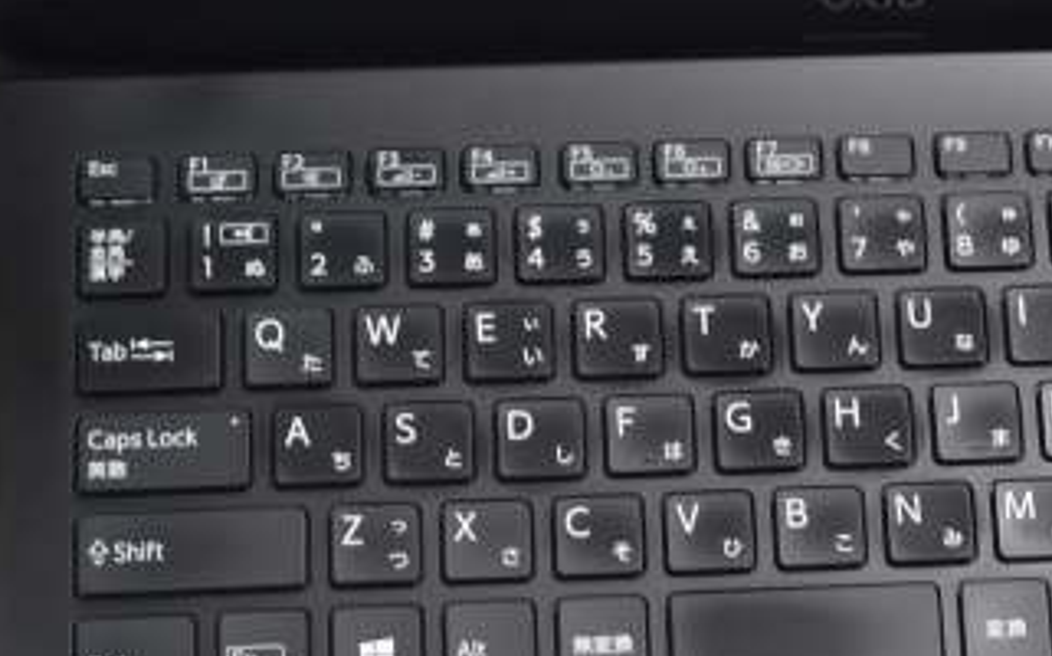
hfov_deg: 16.9
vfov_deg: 10.6
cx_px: 908
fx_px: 3495
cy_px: 640
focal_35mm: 122
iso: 100
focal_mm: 40
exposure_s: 1/3
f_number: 5.6
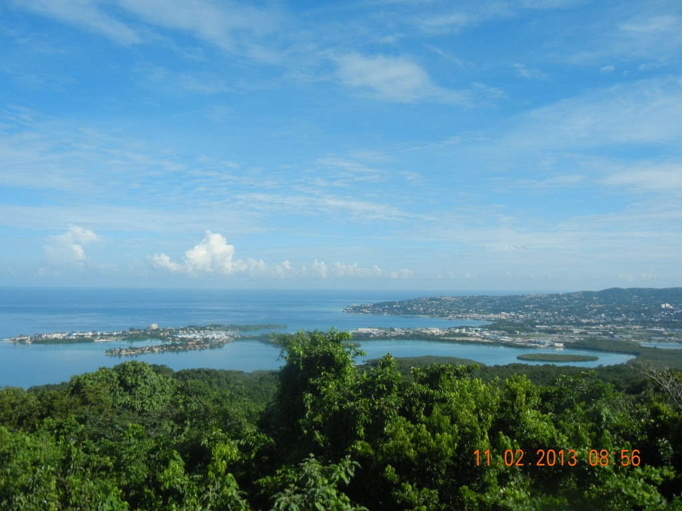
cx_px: 341
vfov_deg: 41.8
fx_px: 670
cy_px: 256
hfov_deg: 54.0
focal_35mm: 34
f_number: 7.2
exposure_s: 1/468
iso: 160
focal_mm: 6.2
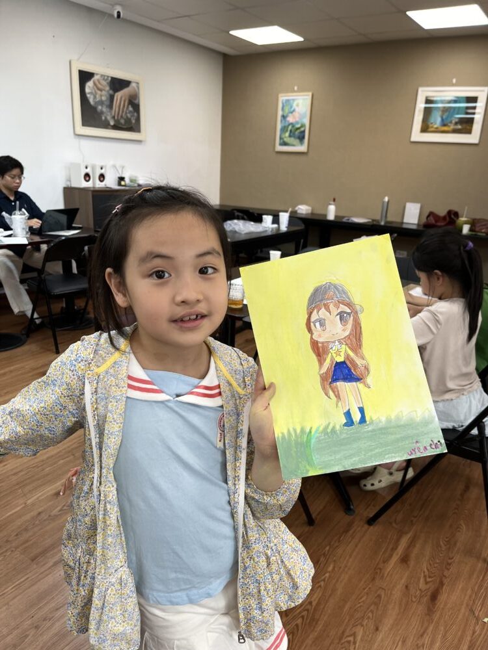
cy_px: 325
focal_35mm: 26
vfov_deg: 67.3
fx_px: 489
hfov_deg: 53.1
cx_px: 244
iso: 64
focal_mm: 5.1
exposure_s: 1/121
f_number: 1.6
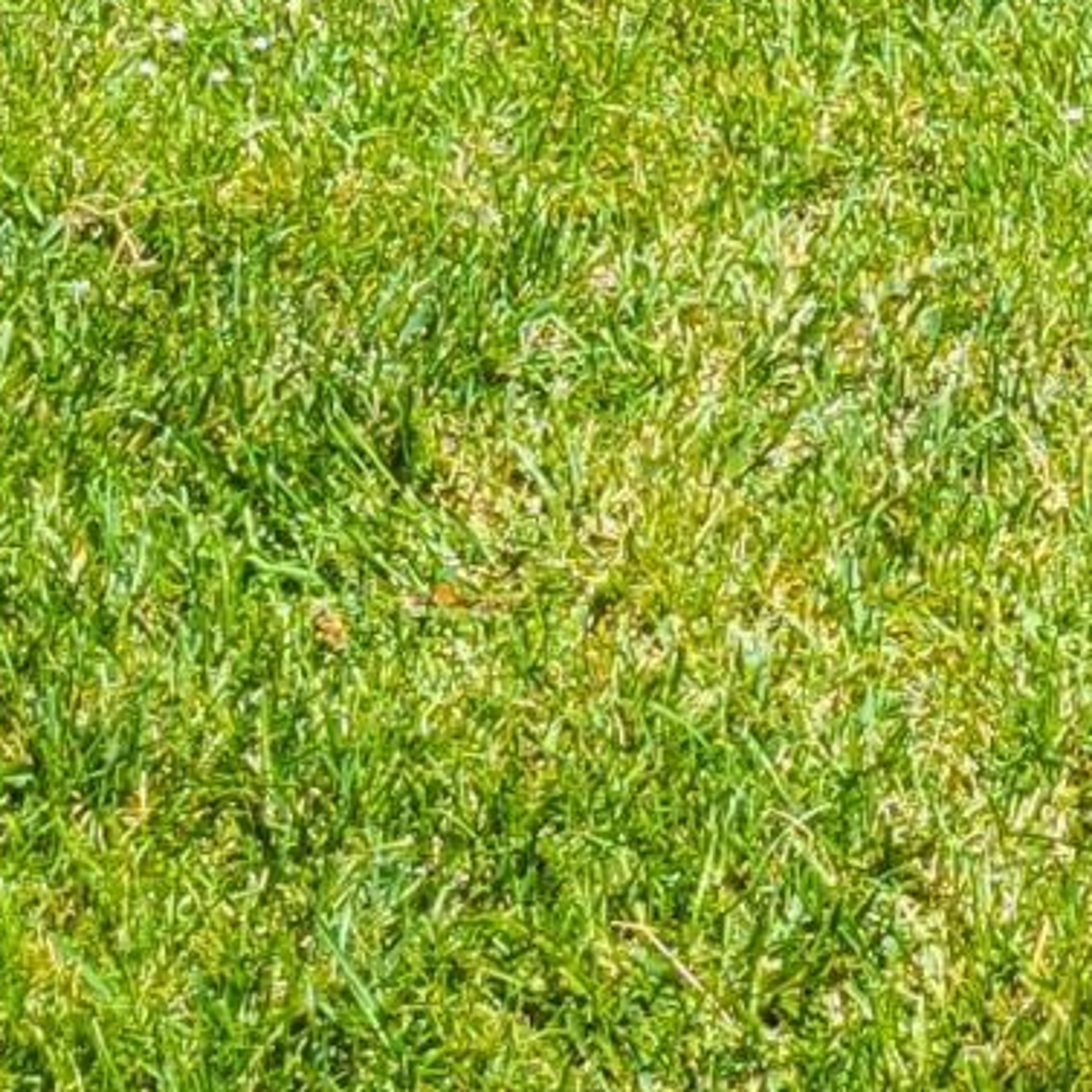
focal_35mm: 183
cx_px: 1521
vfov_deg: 8.3
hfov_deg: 9.4
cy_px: -1975
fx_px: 6531
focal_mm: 5.4
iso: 40
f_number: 1.8
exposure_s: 1/765
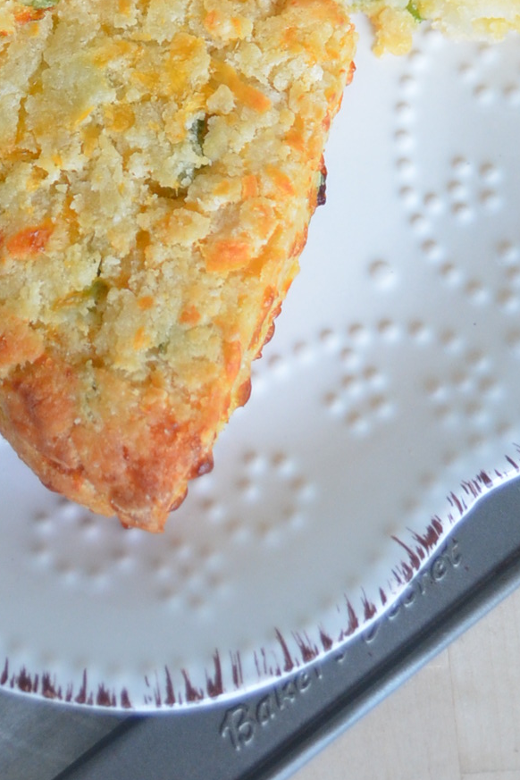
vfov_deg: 20.1
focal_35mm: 93
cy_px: -239
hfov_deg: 14.5
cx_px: 37
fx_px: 2015
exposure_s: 1/60
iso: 800
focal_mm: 22
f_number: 4
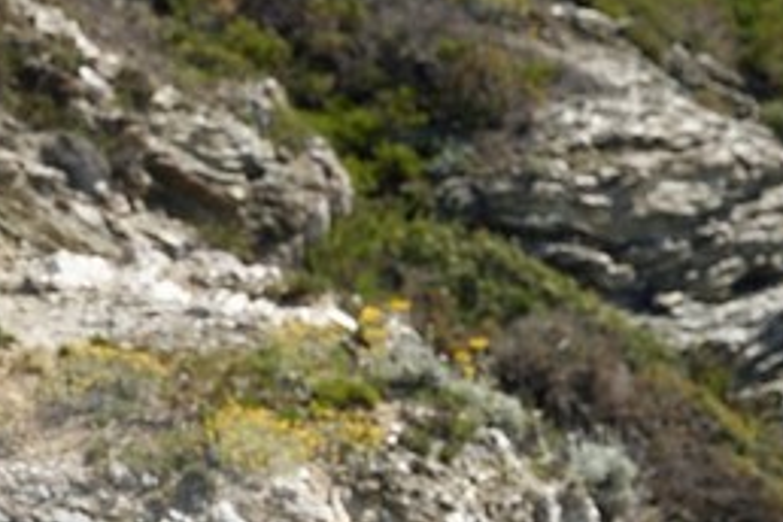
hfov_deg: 1.7
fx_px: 26946
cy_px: 1610
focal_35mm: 1239
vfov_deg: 1.1
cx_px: -240
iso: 200
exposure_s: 1/500
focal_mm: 200
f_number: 6.3
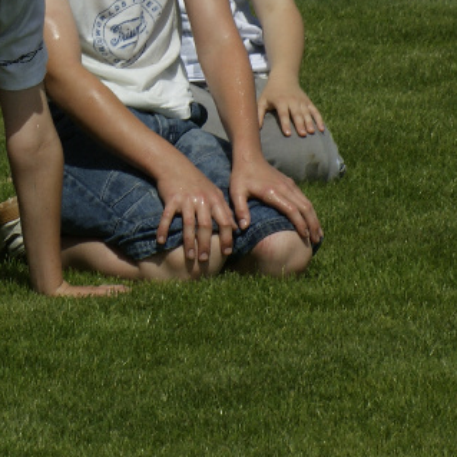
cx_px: -205
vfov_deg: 2.2
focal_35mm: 809
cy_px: -52
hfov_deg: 2.2
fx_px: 12083
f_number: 11
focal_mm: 135
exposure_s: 1/320
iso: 100
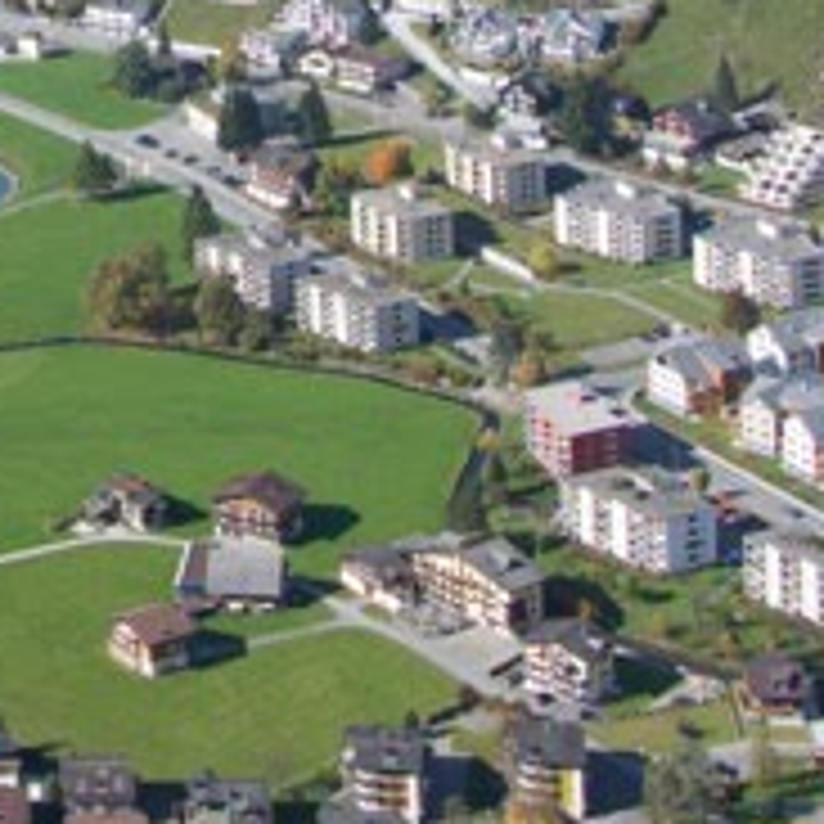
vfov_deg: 14.2
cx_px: -347
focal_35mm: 117
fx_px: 3151
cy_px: -311
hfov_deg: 14.1
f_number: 5
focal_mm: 10.4
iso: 125
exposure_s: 1/400
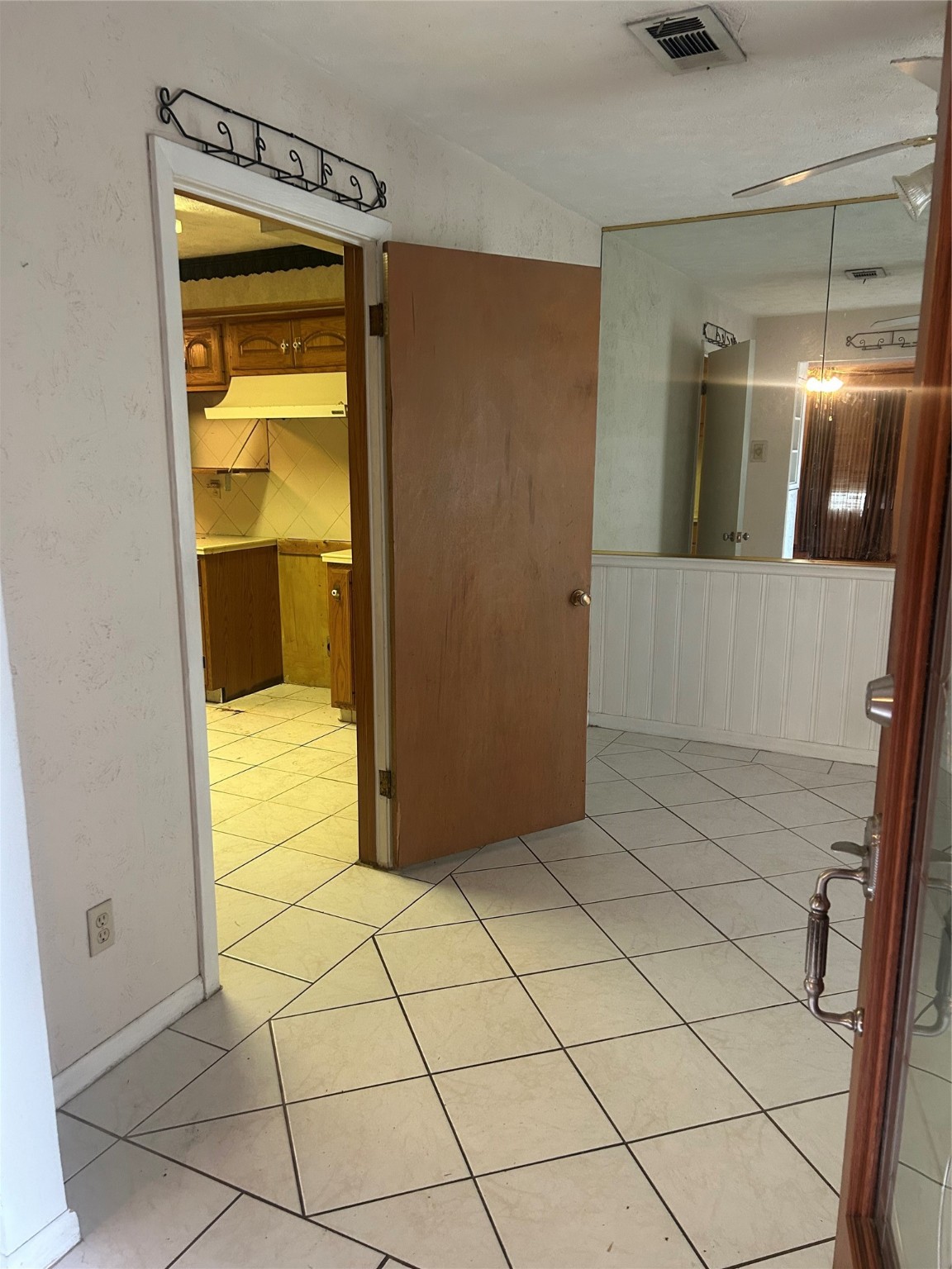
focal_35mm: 26
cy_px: 634
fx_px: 953
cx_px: 476
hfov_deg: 53.1
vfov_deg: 67.3
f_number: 1.5
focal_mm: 5.7
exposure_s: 1/60
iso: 250
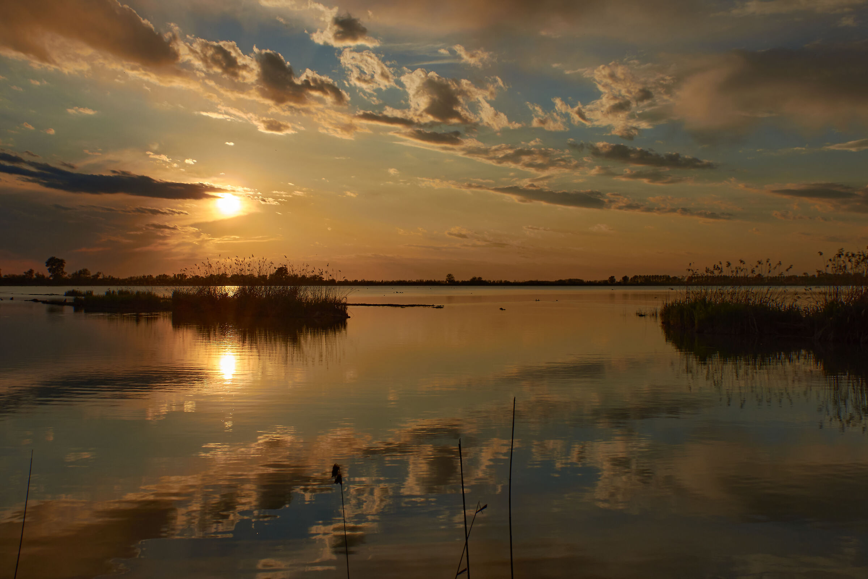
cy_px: 290
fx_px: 868
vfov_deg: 36.9
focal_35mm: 36
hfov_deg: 53.1
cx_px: 434
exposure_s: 1/400
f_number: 20
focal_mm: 24
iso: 200
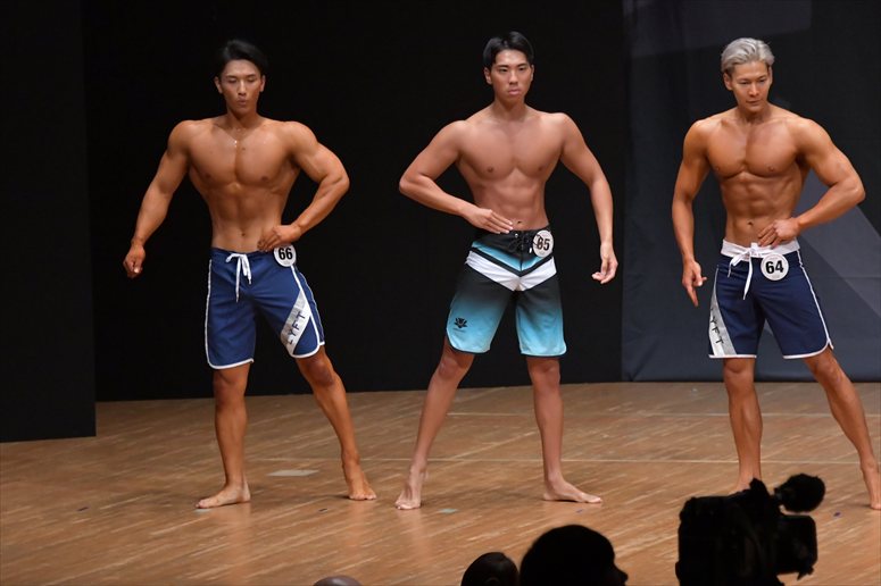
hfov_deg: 7.6
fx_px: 6604
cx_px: 440
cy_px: 293
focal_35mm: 270
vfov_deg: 5.1
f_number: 5.6
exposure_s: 1/400
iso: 6400
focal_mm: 180
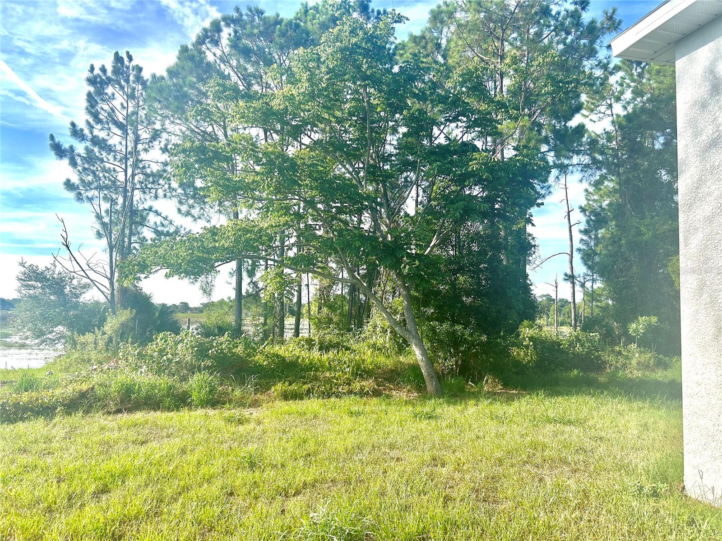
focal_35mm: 26
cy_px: 270
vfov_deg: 53.1
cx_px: 361
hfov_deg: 67.3
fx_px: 542
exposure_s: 1/1934
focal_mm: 5.7
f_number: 1.5
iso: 50
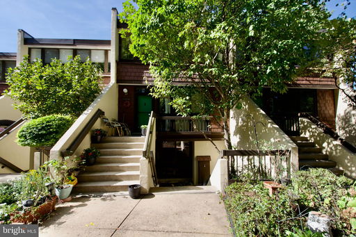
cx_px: 178
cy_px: 118
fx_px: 148
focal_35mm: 15
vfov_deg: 77.3
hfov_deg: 100.4
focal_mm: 10
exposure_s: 1/400
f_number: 7.1
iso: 140
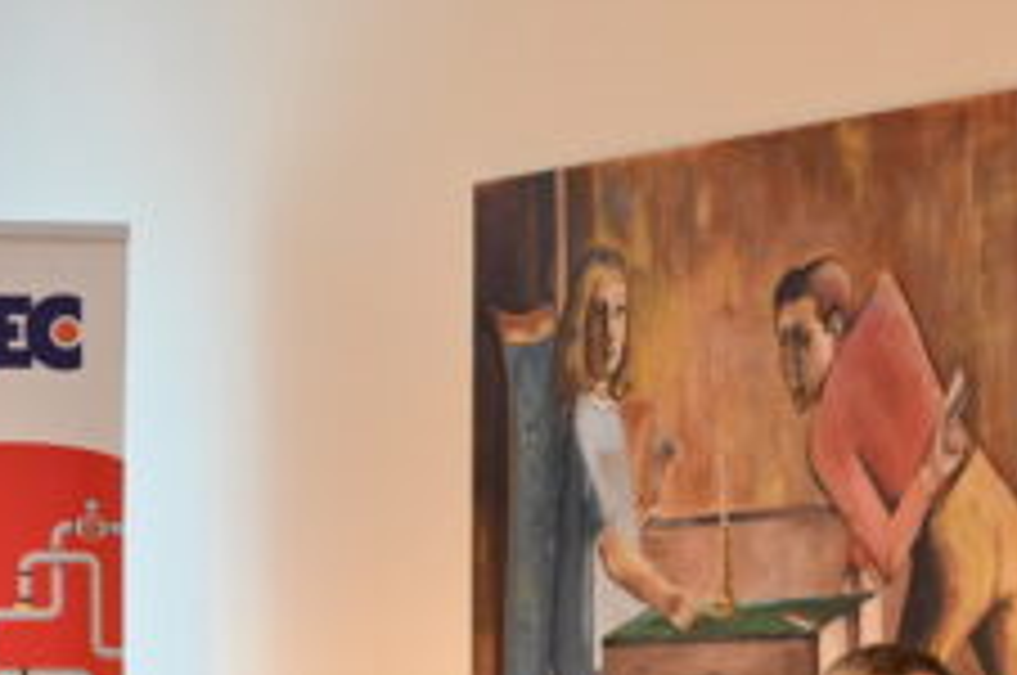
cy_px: 567
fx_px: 6121
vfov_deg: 6.3
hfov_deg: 9.4
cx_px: 1156
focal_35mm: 217
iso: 2200
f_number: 4
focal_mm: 70
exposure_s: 1/125
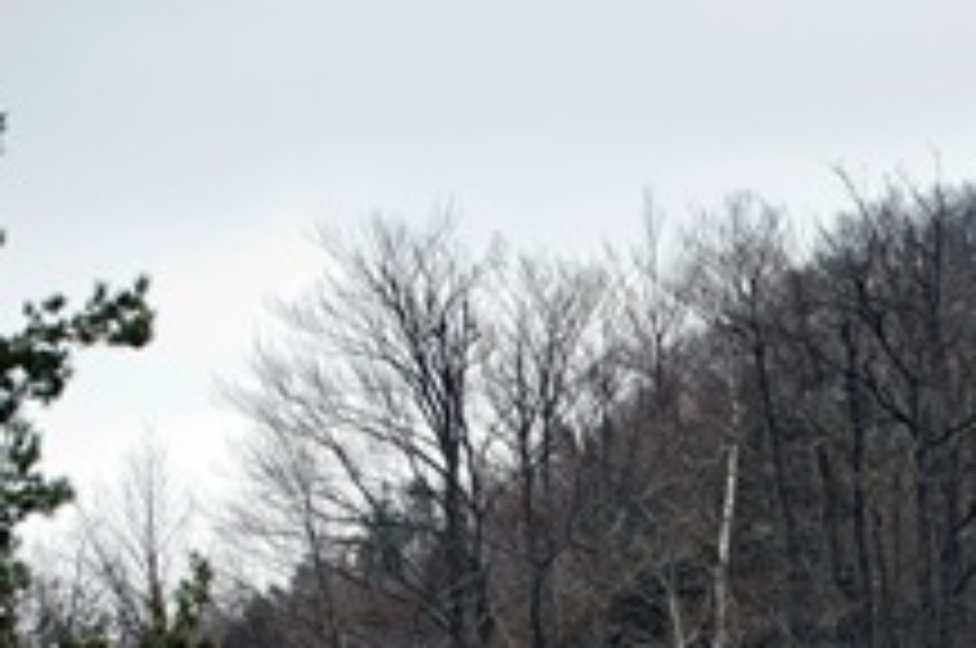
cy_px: 891
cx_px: 1070
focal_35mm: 124
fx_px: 3357
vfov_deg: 10.7
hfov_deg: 16.1
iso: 400
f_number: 4.5
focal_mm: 28
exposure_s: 1/500
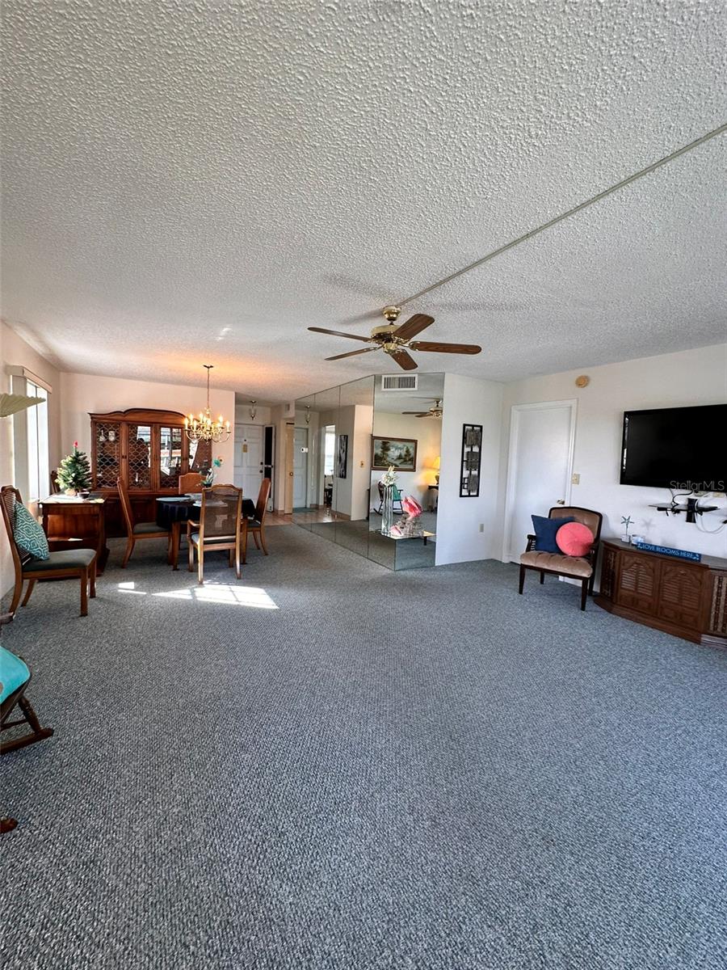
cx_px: 364
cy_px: 485
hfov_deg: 85.7
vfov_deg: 102.1
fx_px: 392
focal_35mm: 14
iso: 125
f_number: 2.2
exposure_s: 1/120
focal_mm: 2.22
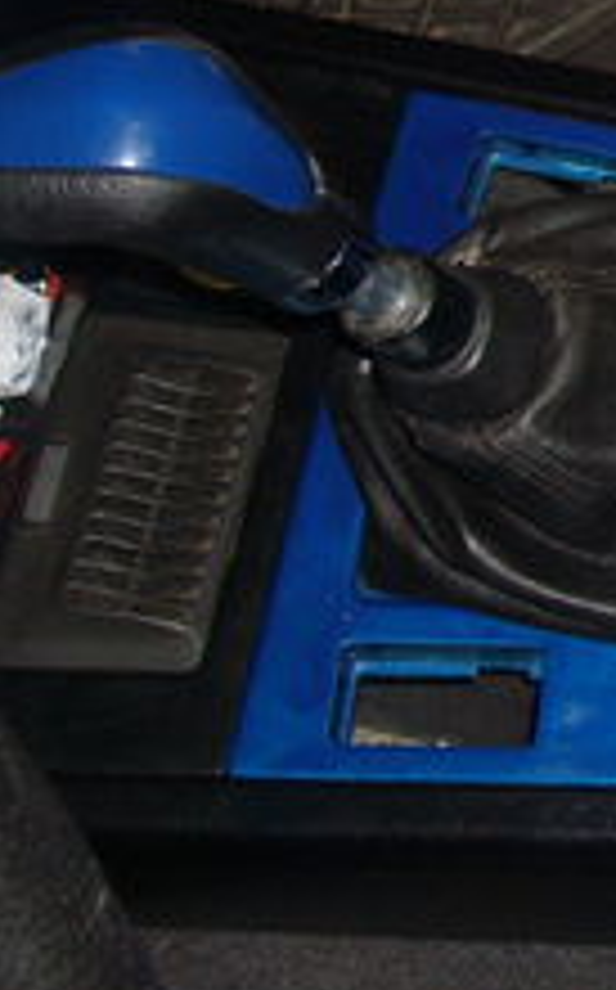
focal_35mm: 108
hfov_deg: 10.5
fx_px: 2909
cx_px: 1434
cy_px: 194
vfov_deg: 19.1
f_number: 2.8
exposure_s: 1/60
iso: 100
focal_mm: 5.8
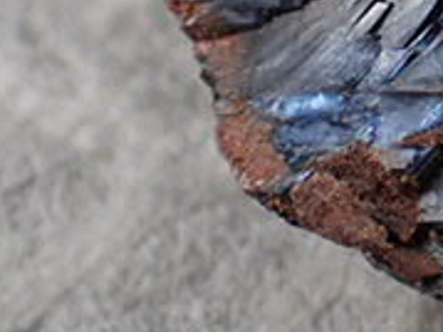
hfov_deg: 10.9
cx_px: 658
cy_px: -32
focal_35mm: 175
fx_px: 2238
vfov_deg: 8.4
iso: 125
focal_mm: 8.99
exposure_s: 1/200
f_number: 3.2
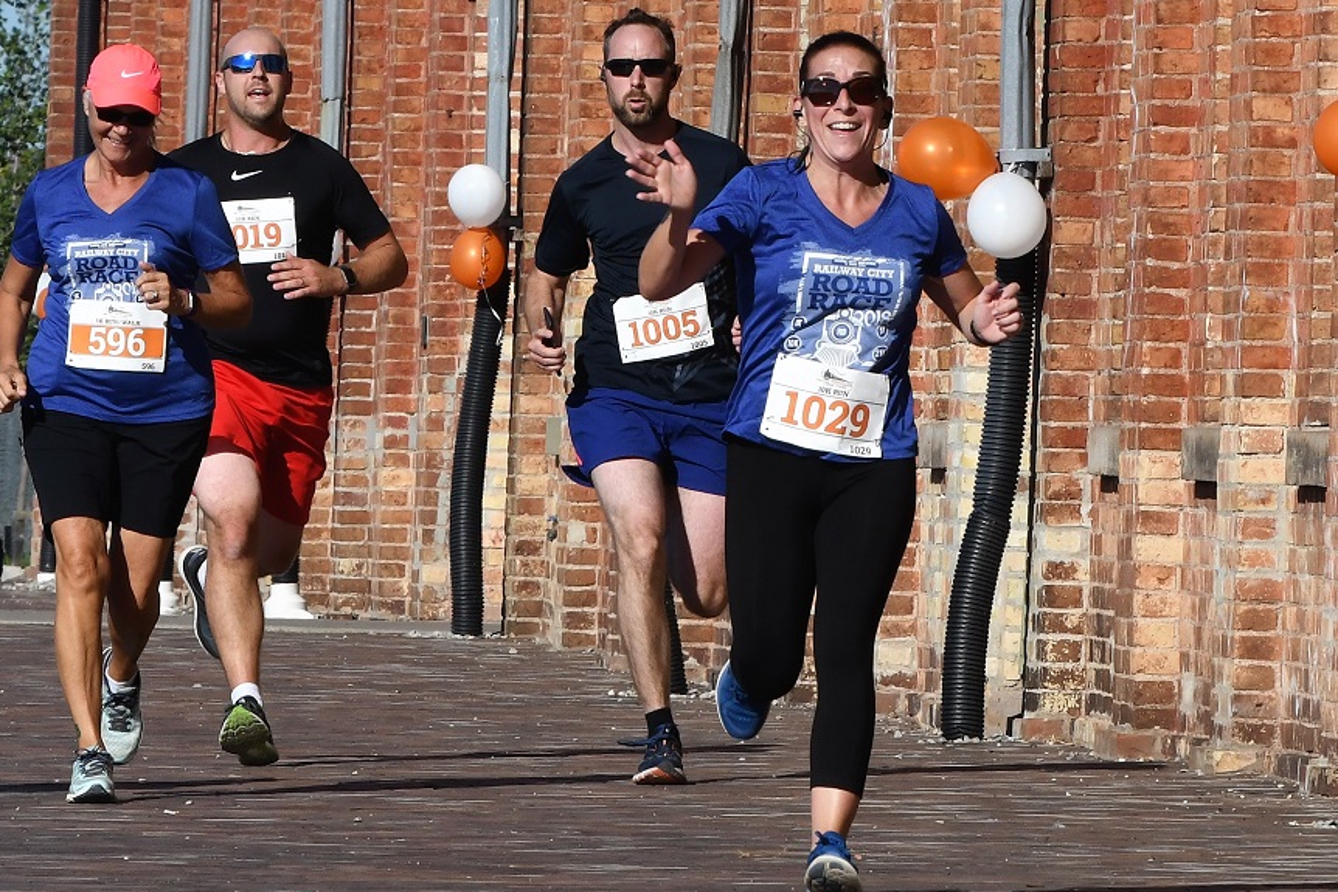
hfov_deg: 8.1
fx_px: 9478
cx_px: 669
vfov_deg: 5.4
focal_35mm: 255
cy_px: 446
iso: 450
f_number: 13
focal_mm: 170
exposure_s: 1/800
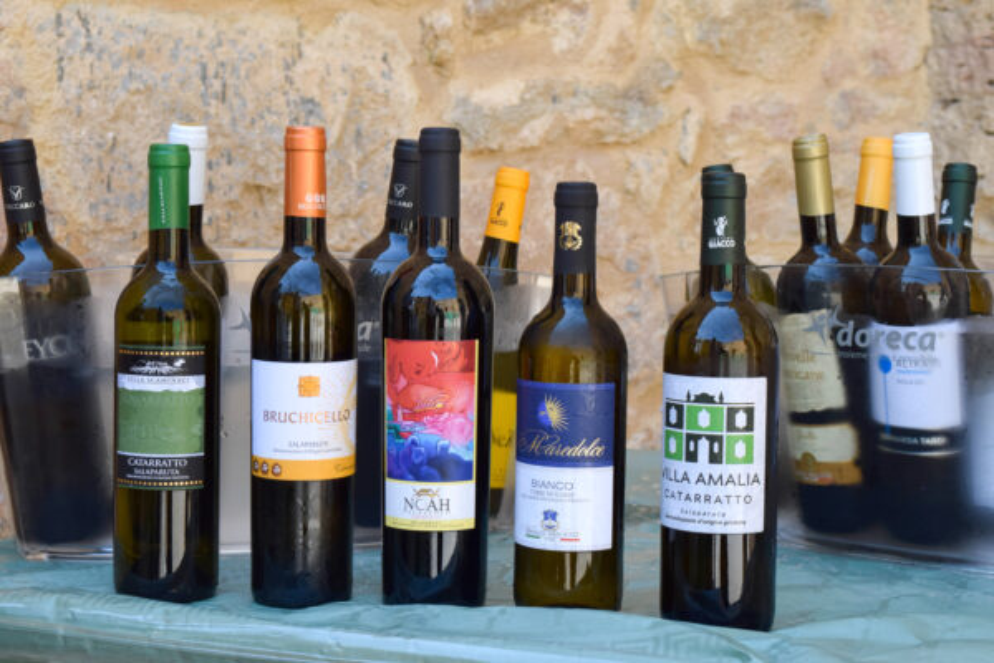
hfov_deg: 29.2
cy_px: 332
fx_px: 1905
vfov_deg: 19.7
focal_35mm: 69
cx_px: 497
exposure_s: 1/250
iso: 400
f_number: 8
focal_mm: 46
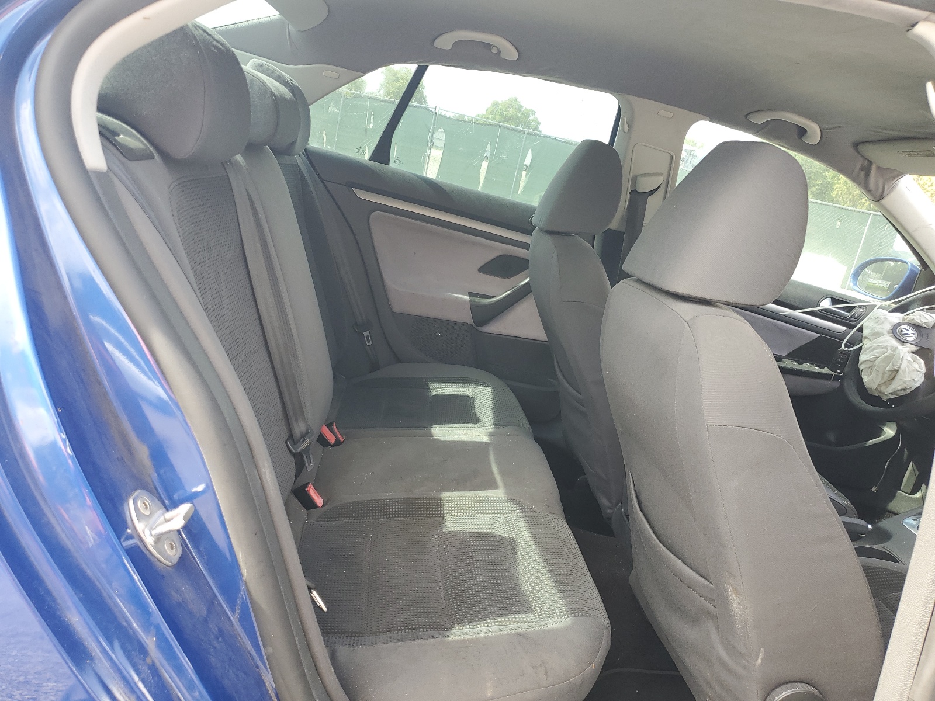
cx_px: 468
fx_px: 702
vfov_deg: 53.1
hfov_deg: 67.3
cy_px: 350
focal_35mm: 26
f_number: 1.5
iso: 50
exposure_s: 1/175
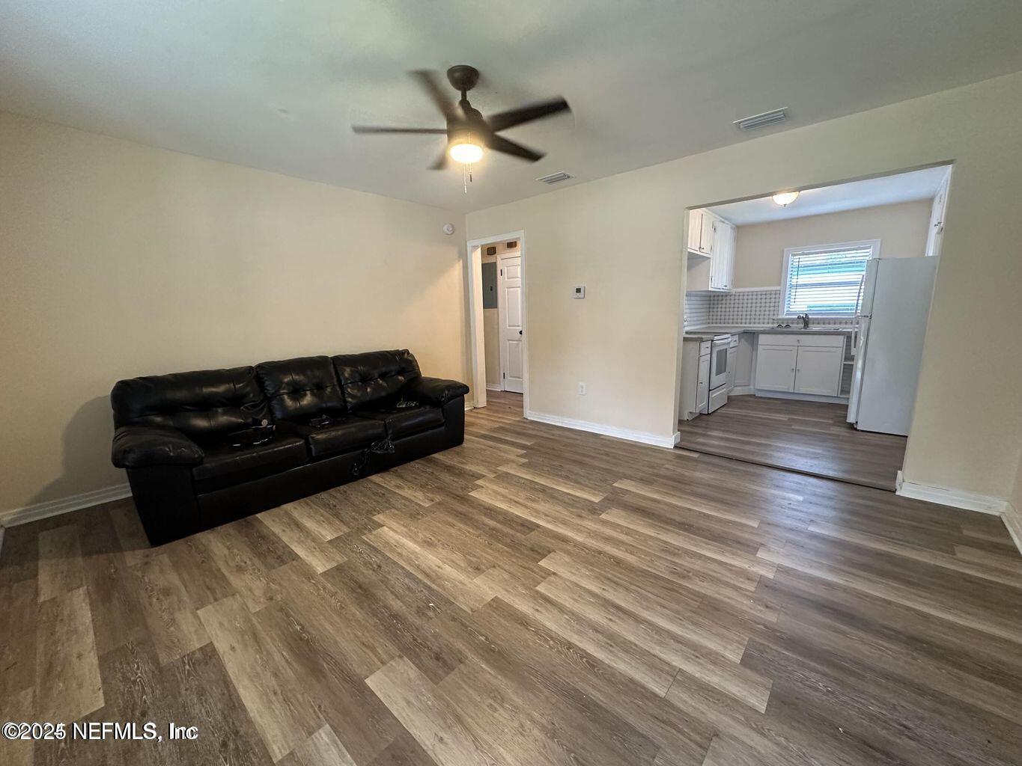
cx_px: 511
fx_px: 413
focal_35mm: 14
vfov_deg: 85.7
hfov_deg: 102.1
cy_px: 383
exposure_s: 1/60
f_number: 2.2
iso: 400
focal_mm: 2.22
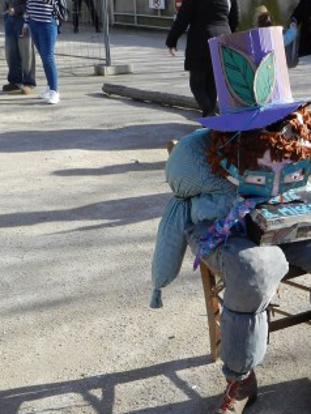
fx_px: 634
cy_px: 310
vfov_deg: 35.4
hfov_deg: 27.2
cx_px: 234
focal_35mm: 53
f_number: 3.6
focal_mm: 5
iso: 160
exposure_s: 1/800
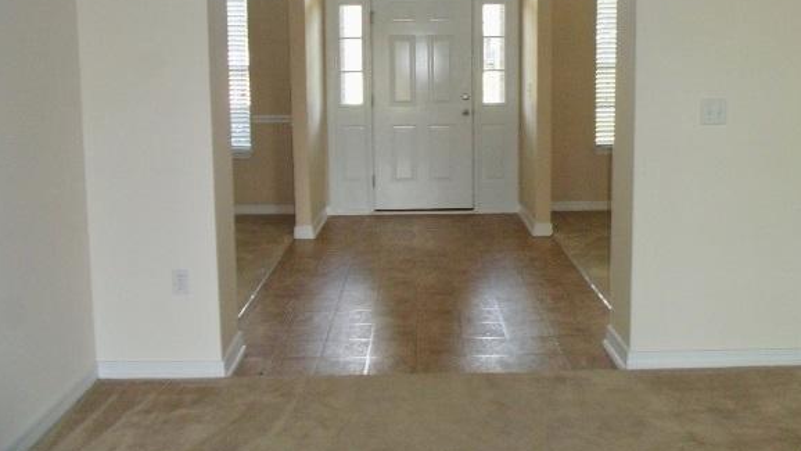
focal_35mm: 35
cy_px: 135
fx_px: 743
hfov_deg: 56.6
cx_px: 416
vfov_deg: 33.3
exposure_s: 1/30
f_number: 3.4
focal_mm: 5.2
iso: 100
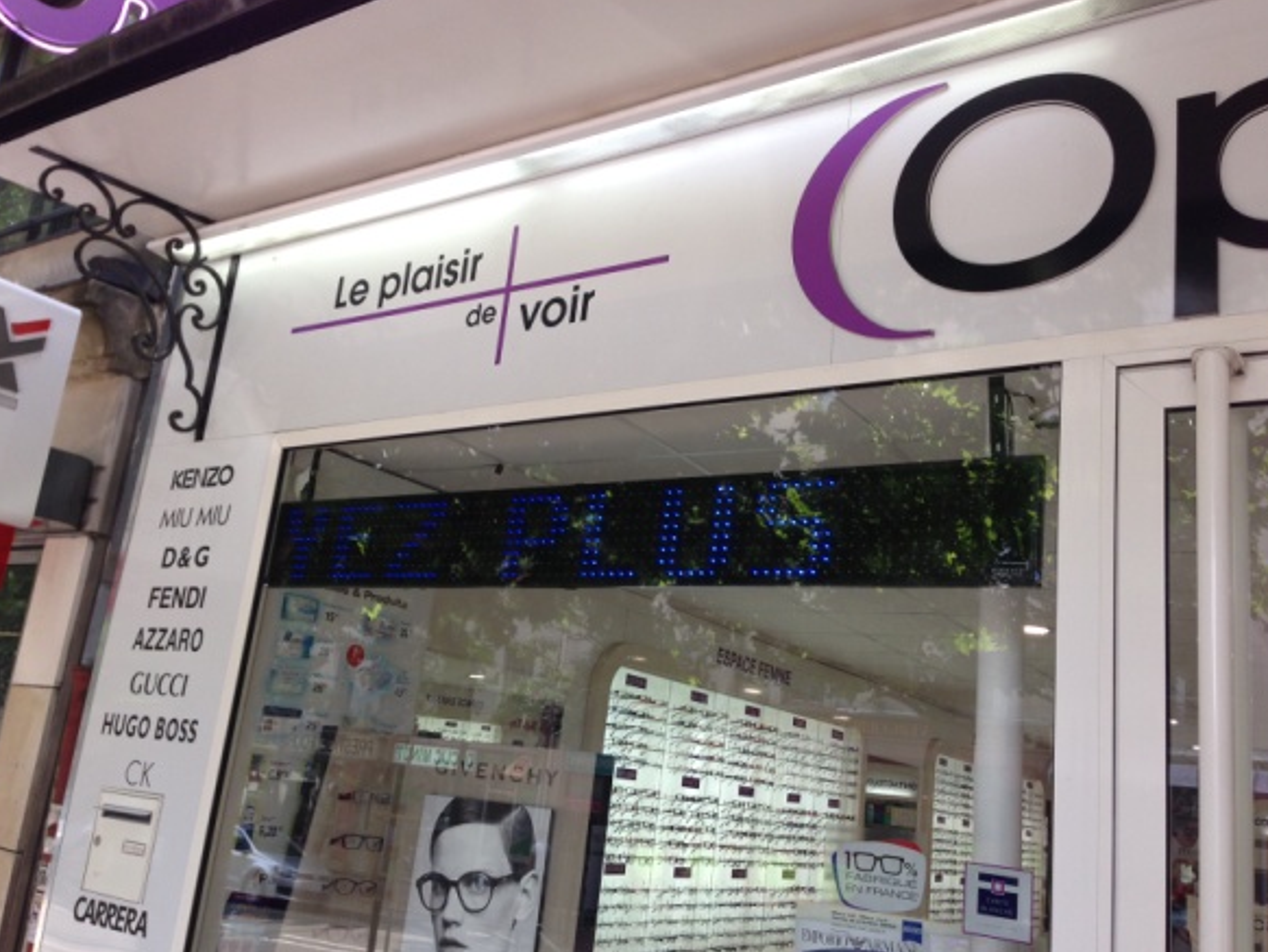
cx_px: 630
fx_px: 1246
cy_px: 484
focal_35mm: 34
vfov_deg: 41.8
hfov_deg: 53.9
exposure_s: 1/144
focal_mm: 4.13
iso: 50
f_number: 2.4
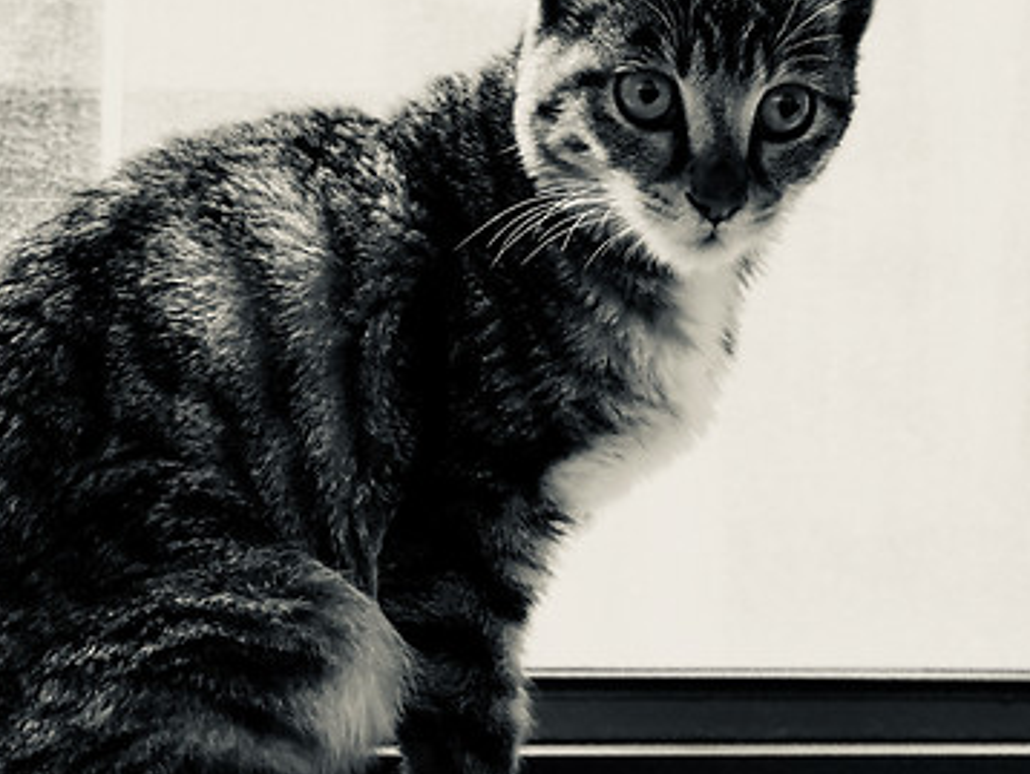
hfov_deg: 19.2
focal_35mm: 102
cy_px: 348
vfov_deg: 14.5
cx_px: 400
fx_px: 3037
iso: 80
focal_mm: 6.6
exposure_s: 1/50
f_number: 2.8
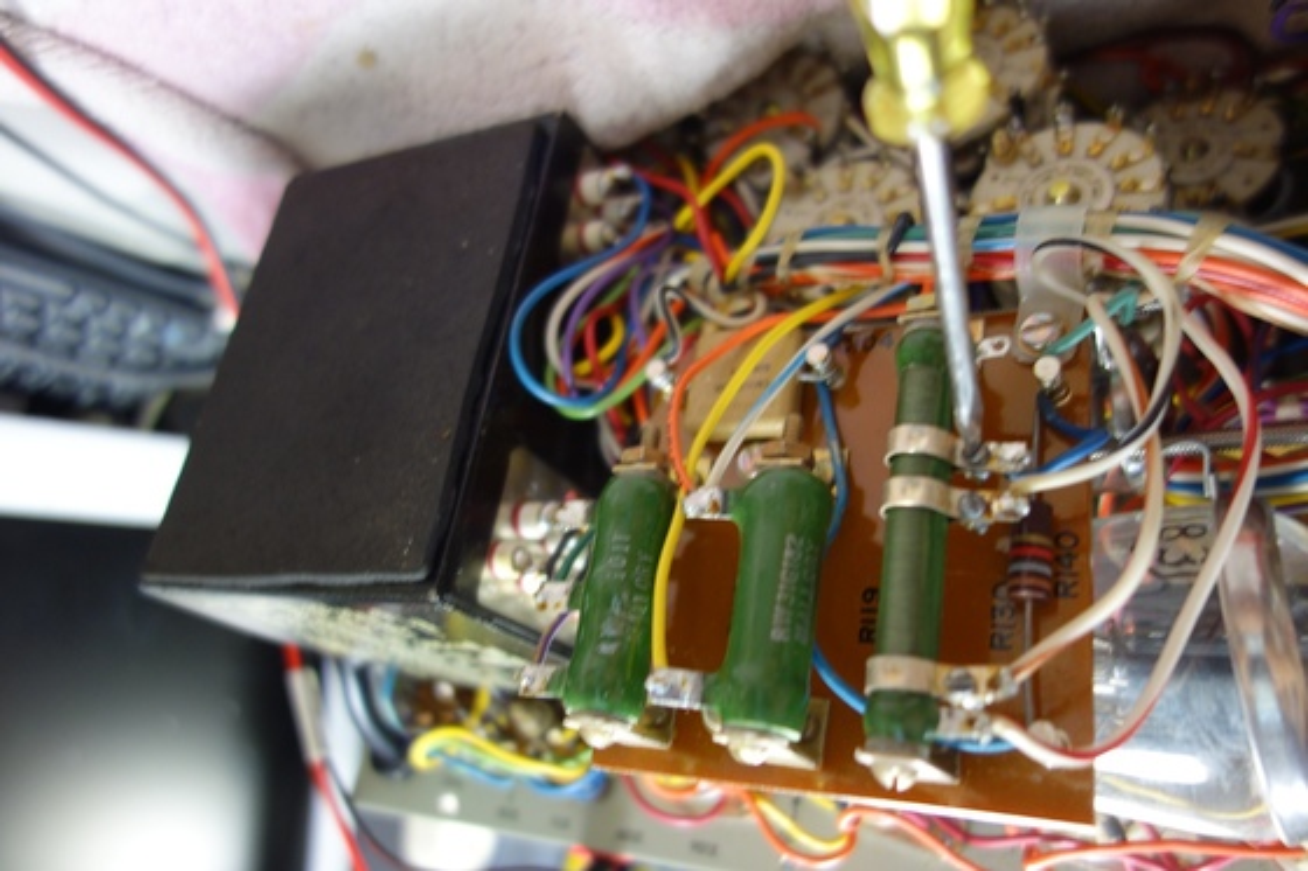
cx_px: 654
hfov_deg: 65.5
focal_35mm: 28
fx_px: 1017
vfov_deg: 46.4
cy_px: 436
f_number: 1.8
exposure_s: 1/40
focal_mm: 10.4
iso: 125
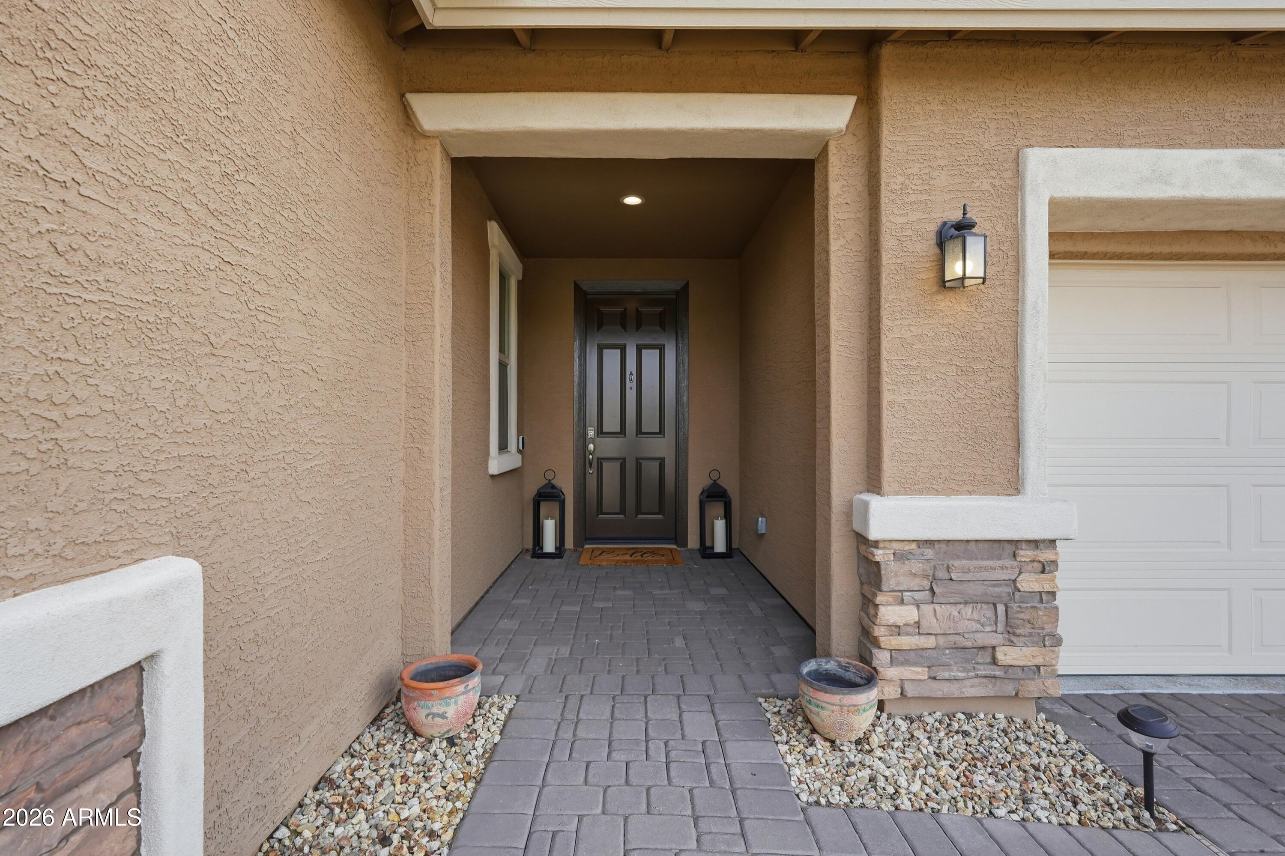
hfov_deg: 96.7
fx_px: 571
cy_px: 428
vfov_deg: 73.7
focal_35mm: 16
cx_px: 642
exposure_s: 1/800
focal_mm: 16
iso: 100
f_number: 8
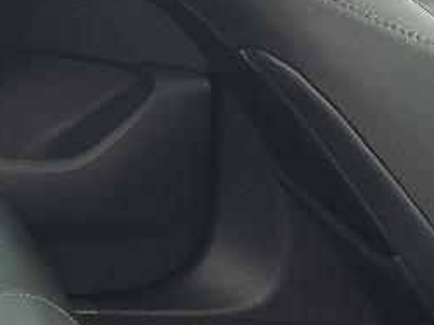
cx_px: -149
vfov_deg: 8.9
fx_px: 2080
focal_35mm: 166
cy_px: 100
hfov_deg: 11.6
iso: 50
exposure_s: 1/192
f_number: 1.5
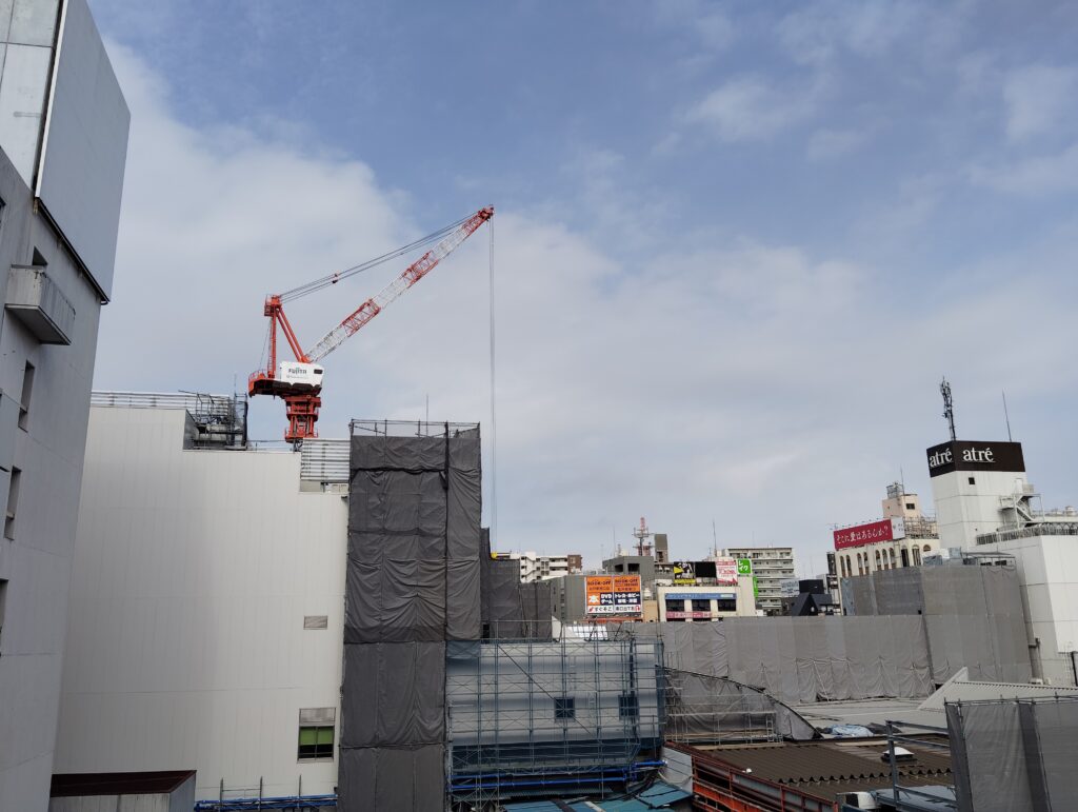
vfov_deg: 49.9
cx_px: 539
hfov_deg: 63.4
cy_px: 406
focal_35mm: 28
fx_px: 873
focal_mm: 4.22
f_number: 1.8
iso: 50
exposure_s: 1/775
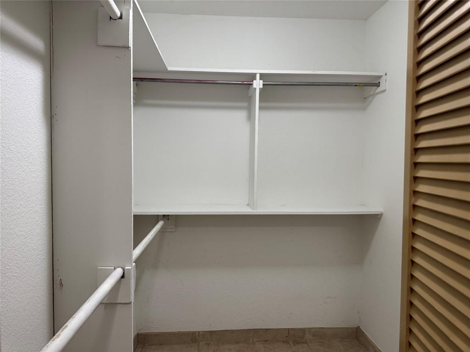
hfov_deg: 71.6
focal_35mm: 24
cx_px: 235
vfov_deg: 56.8
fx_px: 326
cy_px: 176
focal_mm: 6.76
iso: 250
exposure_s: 1/60
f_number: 1.78
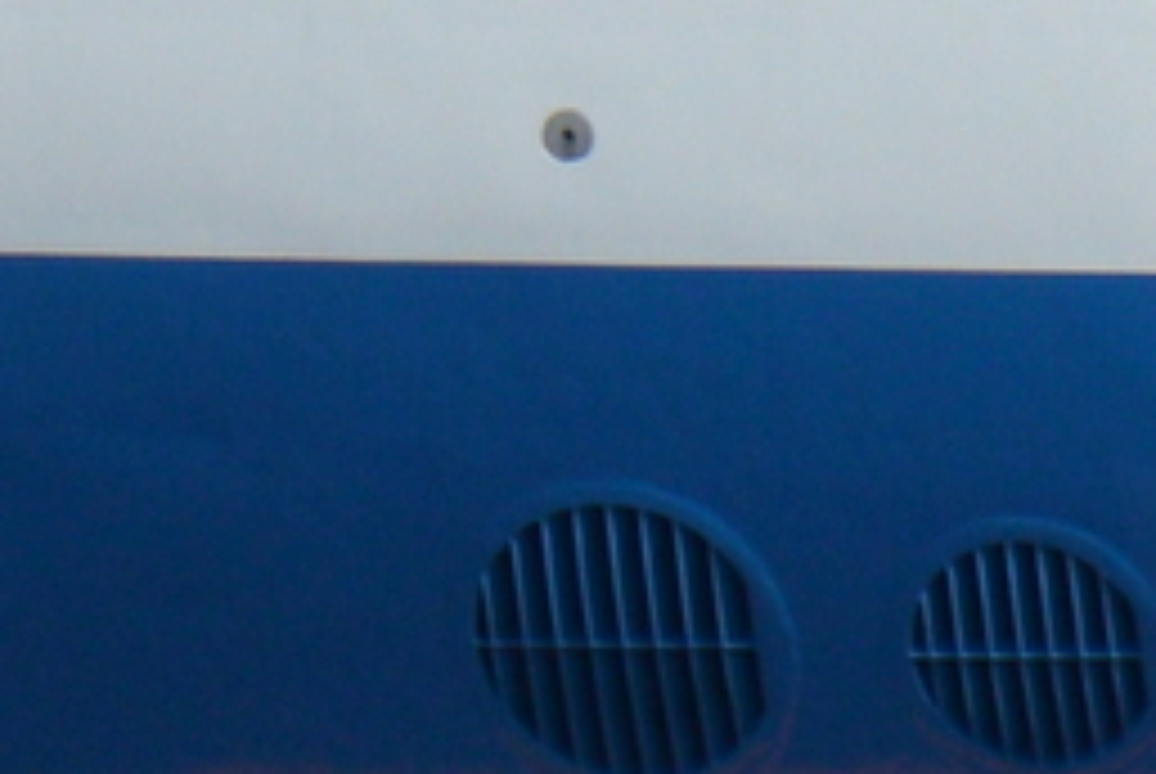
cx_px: 1143
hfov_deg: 1.1
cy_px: -904
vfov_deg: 0.7
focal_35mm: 1865
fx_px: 59954
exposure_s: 1/2500
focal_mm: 400
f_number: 8
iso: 500
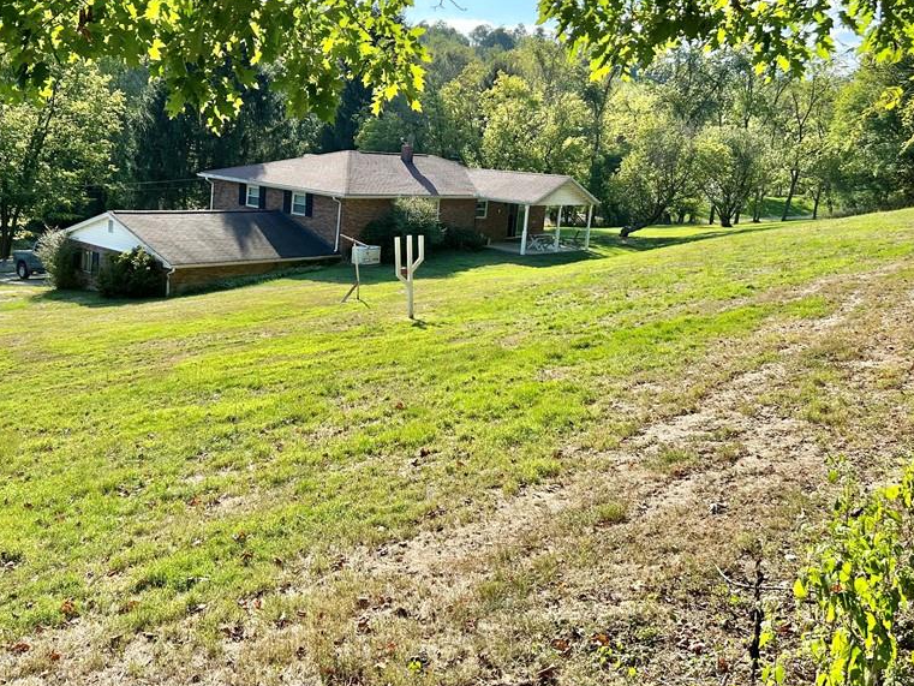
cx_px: 417
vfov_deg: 40.5
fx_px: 924
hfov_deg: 52.5
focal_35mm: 35
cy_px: 274
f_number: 1.5
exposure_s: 1/1698
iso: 50
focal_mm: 5.7
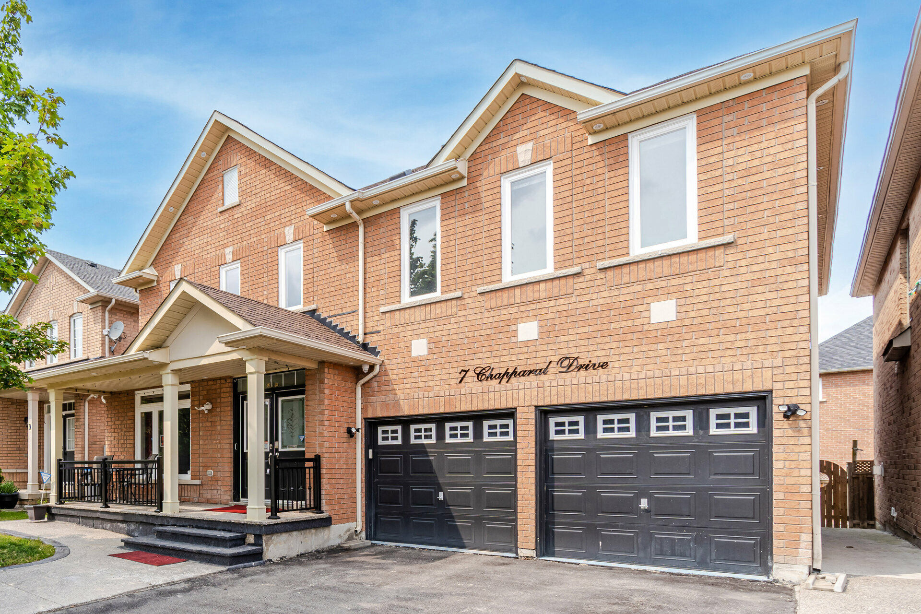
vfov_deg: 77.3
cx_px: 460
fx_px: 384
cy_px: 307
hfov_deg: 100.4
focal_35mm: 15
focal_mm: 10
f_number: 7.1
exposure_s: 1/80
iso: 50
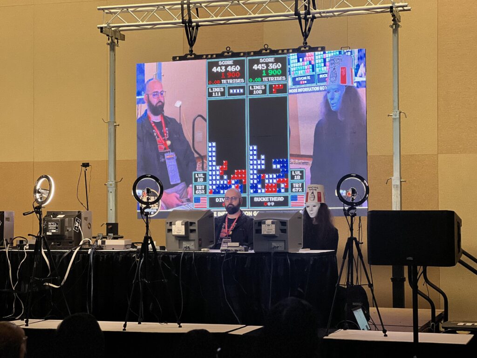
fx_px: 1061
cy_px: 179
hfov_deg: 25.3
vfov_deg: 19.1
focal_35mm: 77
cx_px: 238
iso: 160
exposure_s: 1/41
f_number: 2.8
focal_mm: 9
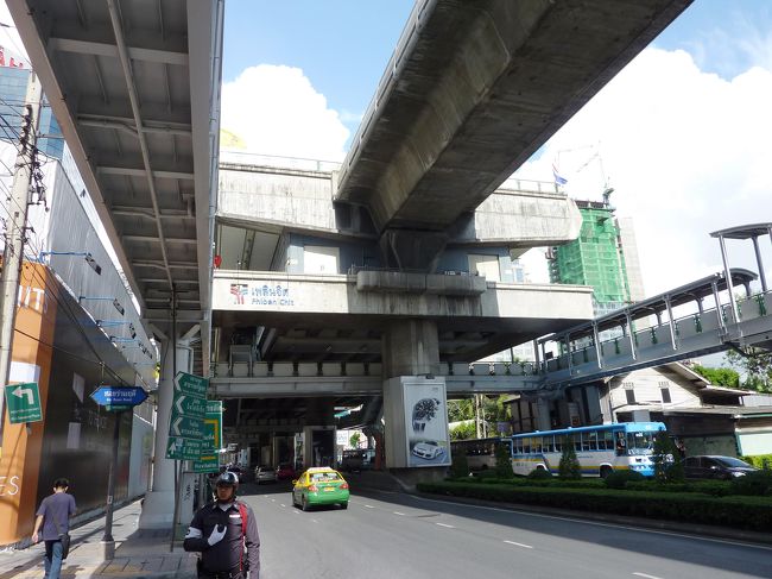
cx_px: 386
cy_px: 290
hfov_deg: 69.4
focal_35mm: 25
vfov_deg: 54.8
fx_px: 557
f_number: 4
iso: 80
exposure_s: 1/500
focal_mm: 4.1
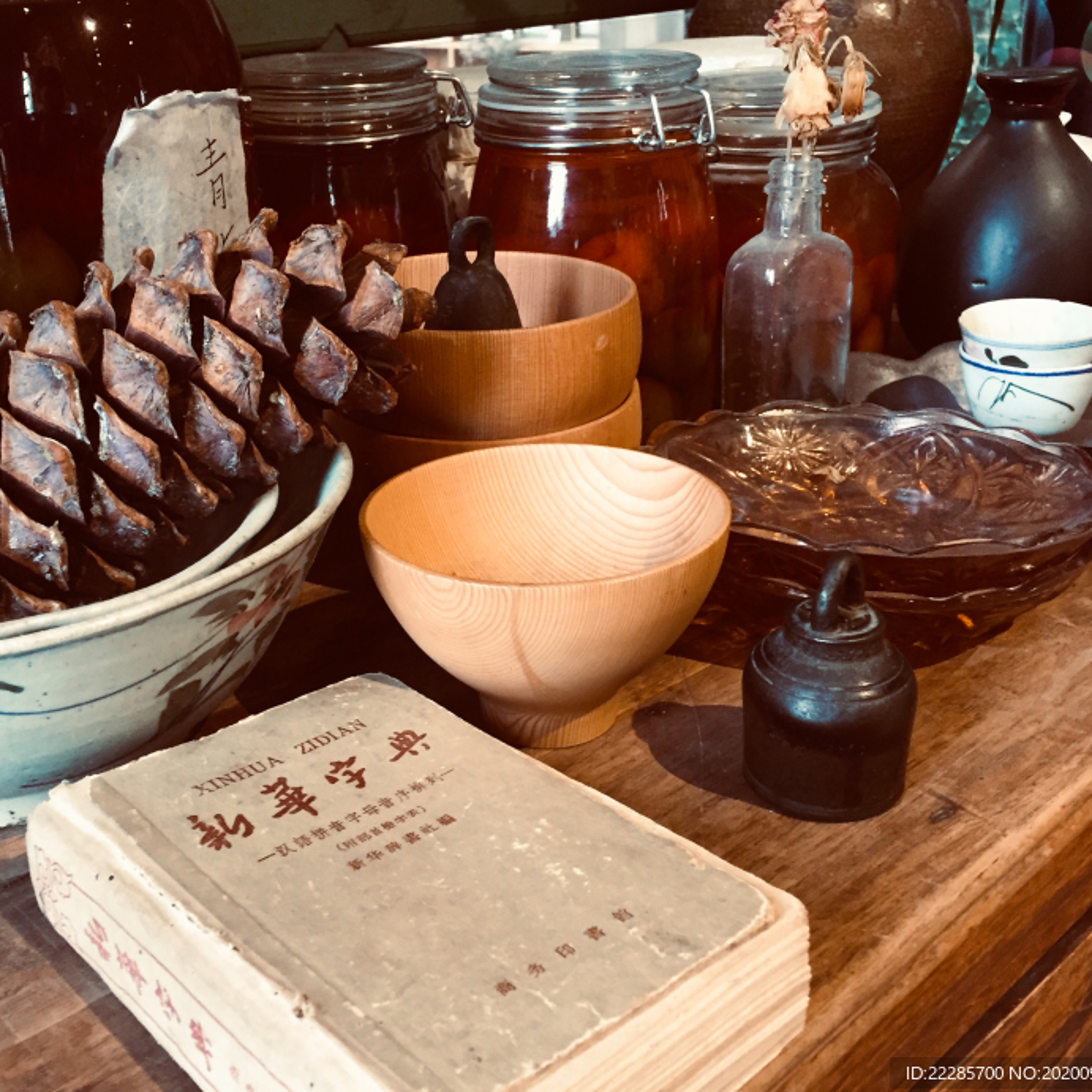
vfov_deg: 43.8
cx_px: 455
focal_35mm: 38
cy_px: 498
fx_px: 1356
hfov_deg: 43.7
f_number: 2.2
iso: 200
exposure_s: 1/33
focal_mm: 4.15
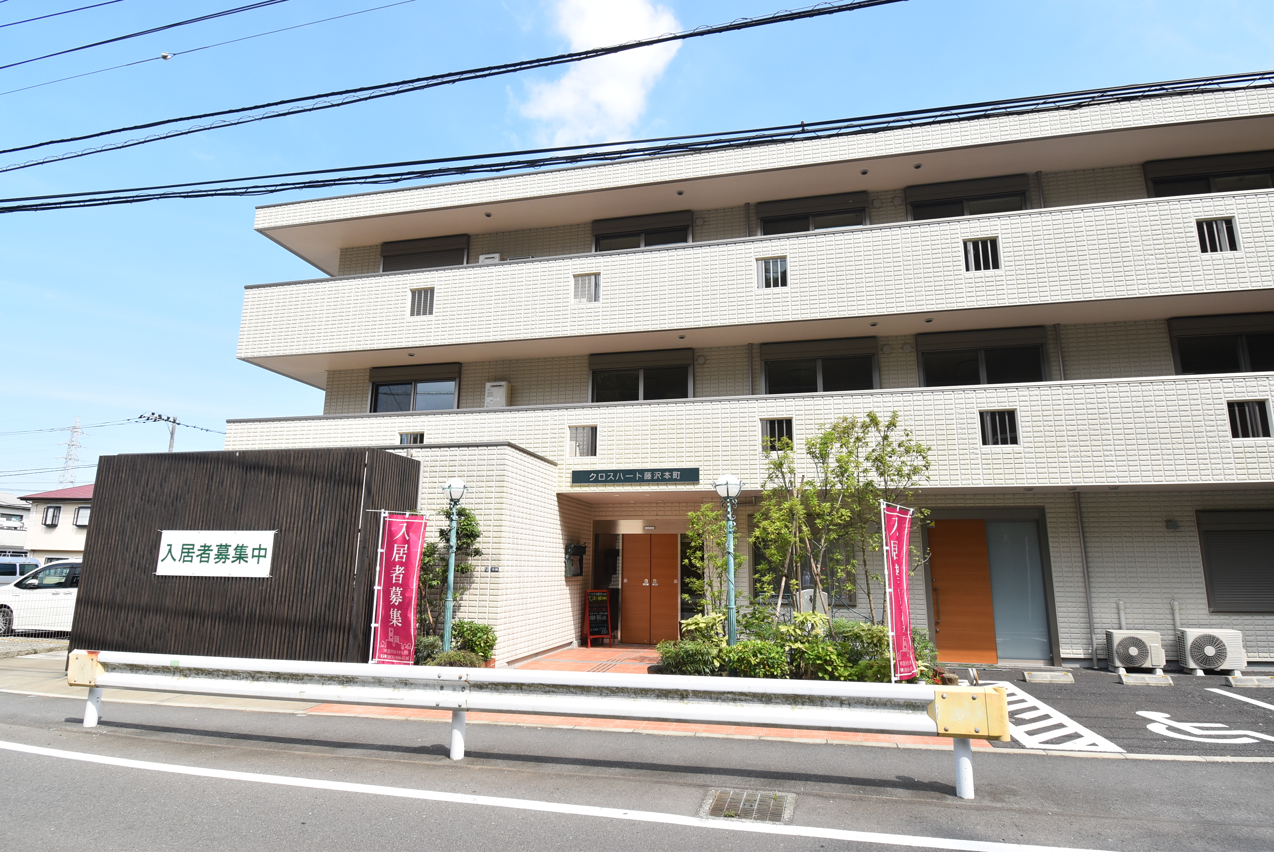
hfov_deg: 85.4
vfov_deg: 63.3
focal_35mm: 20
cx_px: 637
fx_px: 691
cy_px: 426
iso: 250
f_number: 8
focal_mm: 13
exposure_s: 1/250
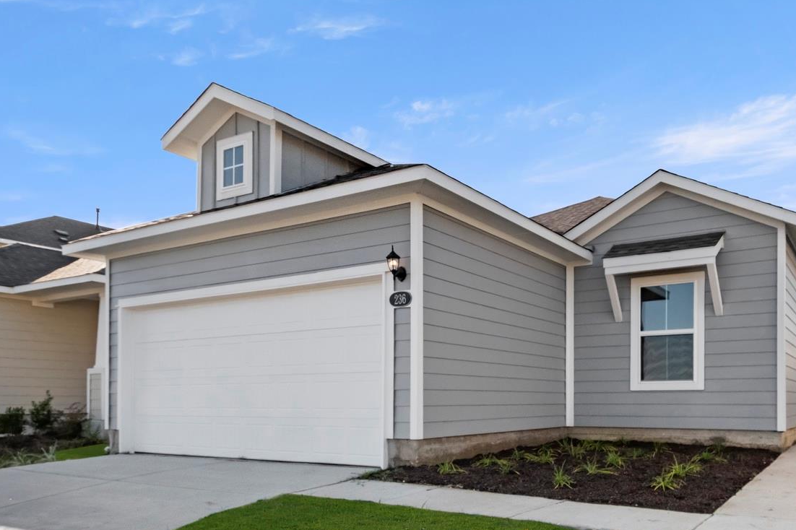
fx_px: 1171
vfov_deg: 25.5
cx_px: 479
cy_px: 271
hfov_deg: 37.4
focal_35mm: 53
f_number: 8
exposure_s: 1/1600
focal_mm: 24
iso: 400
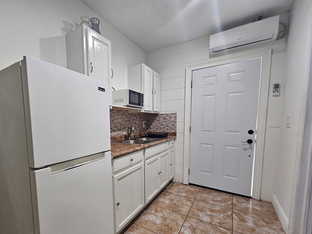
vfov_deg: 81.2
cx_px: 133
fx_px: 135
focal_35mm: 15
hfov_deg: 97.5
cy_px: 135
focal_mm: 2.2
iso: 200
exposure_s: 1/60
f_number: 2.2
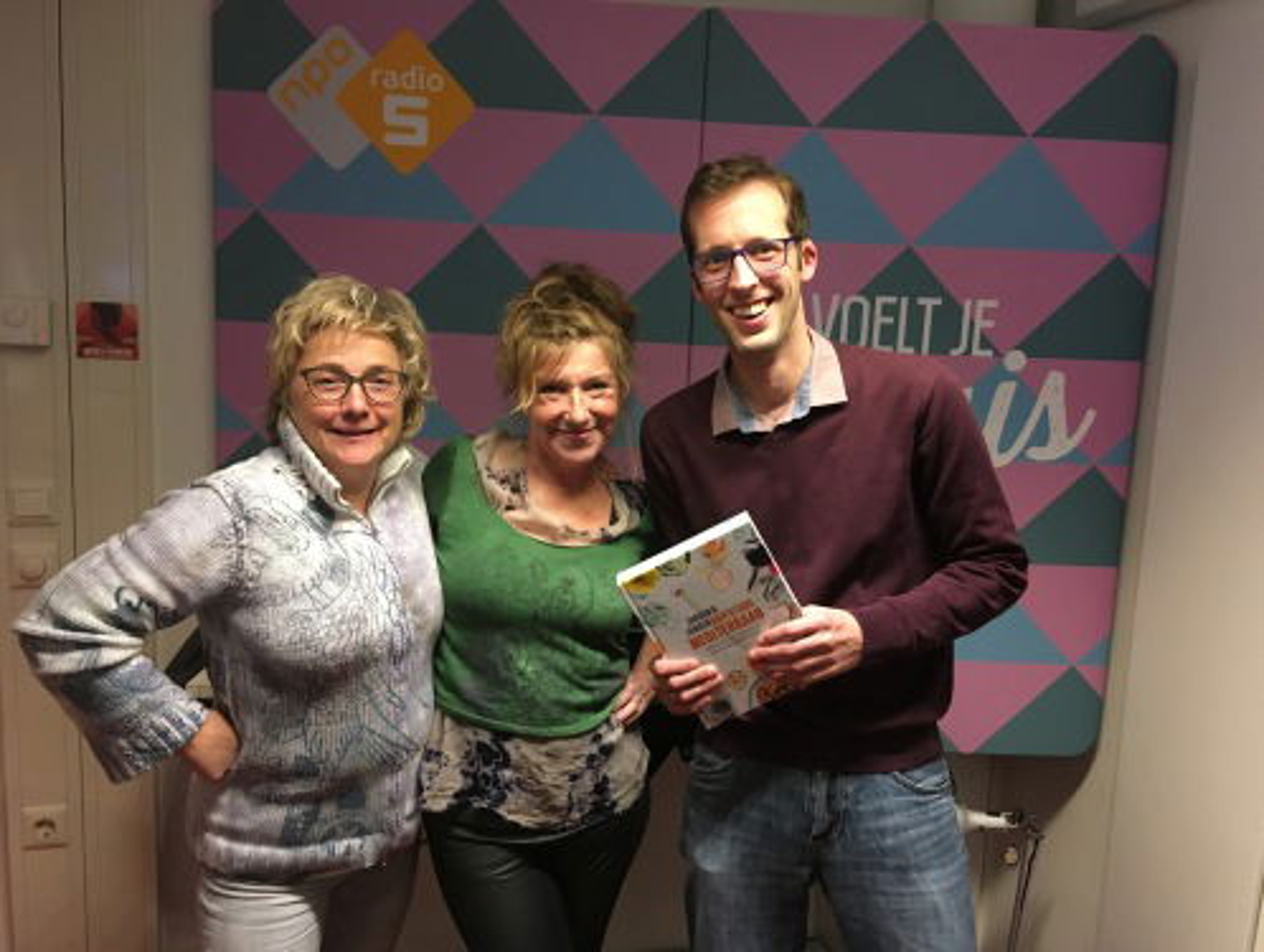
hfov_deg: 61.6
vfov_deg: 48.3
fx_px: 1060
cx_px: 632
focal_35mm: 29
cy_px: 476
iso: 200
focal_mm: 4.15
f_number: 2.2
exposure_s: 1/20
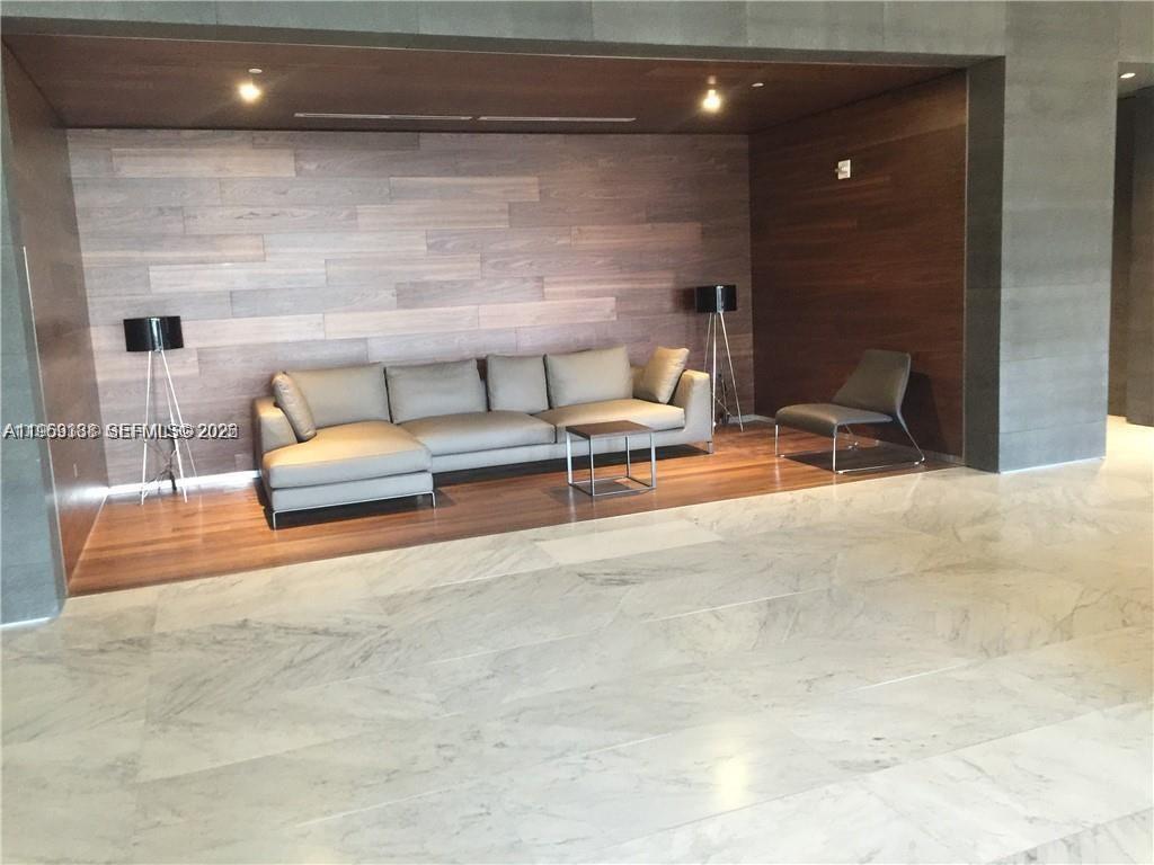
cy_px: 432
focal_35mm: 29
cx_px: 577
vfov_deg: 48.2
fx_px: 967
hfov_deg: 61.7
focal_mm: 4.15
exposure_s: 1/10
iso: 100
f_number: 2.2
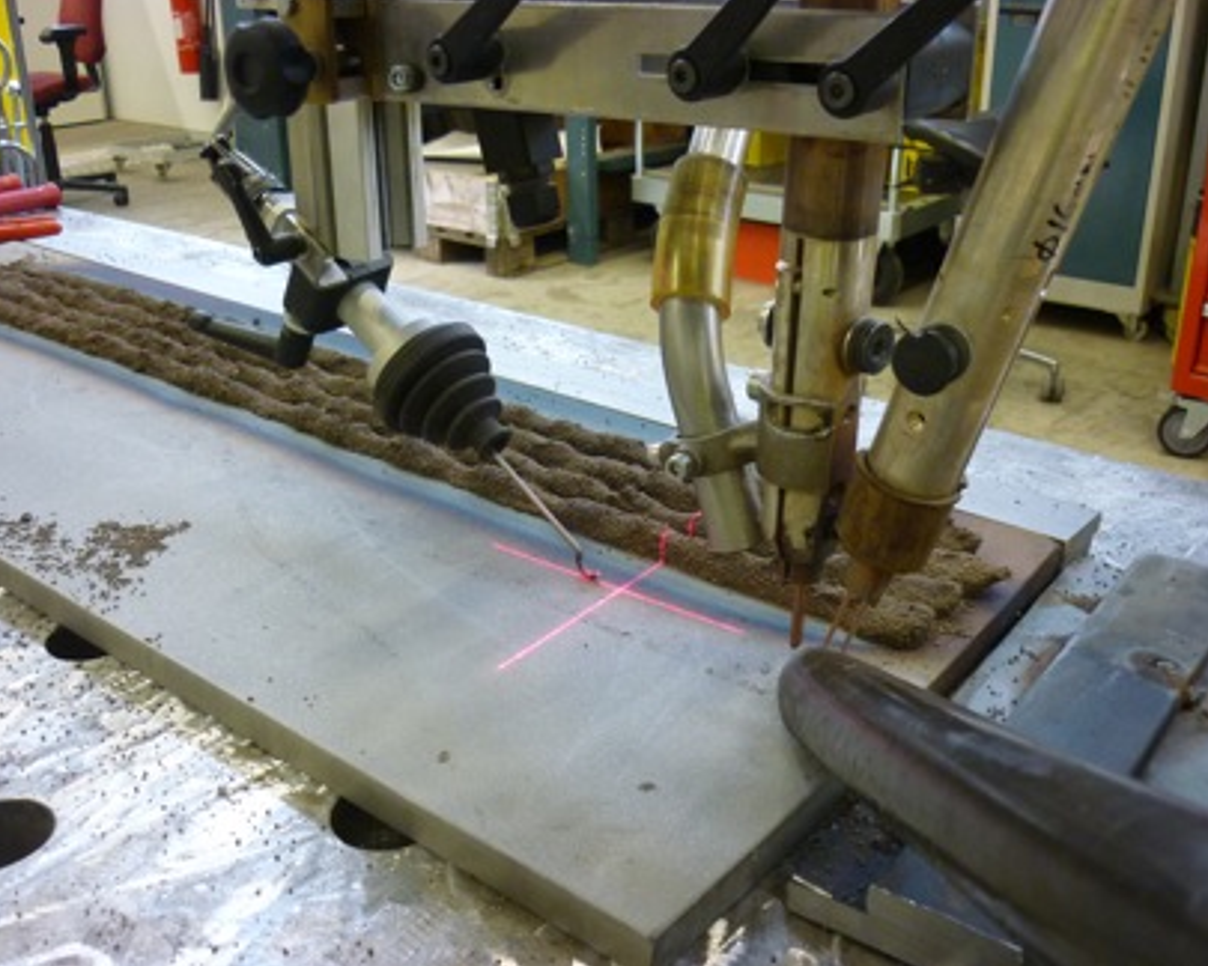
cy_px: 477
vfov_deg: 42.2
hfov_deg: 51.5
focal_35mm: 35
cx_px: 582
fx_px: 1251
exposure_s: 1/30
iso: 250
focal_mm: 5.5
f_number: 2.8
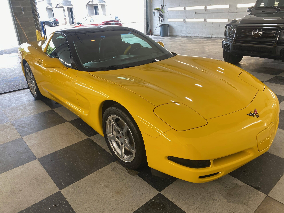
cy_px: 106
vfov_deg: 53.1
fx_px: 213
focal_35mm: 26
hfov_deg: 67.3
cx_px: 142
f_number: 1.8
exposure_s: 1/120
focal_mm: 4.25
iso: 64
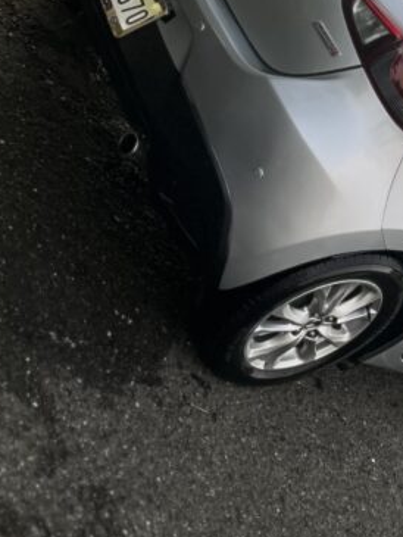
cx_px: 425
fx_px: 1132
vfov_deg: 26.3
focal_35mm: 73
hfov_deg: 19.5
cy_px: 134
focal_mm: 5.7
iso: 250
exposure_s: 1/60
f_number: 1.5
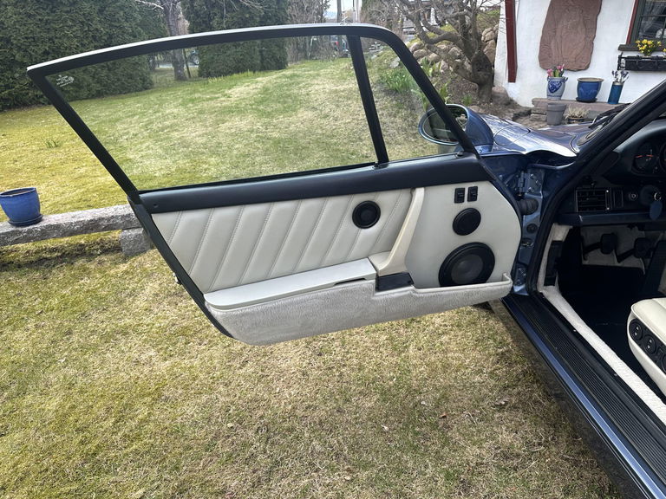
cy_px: 250
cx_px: 333
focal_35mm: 24
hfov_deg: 71.6
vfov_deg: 56.8
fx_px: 462
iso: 80
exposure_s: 1/564
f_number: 1.78
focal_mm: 6.86
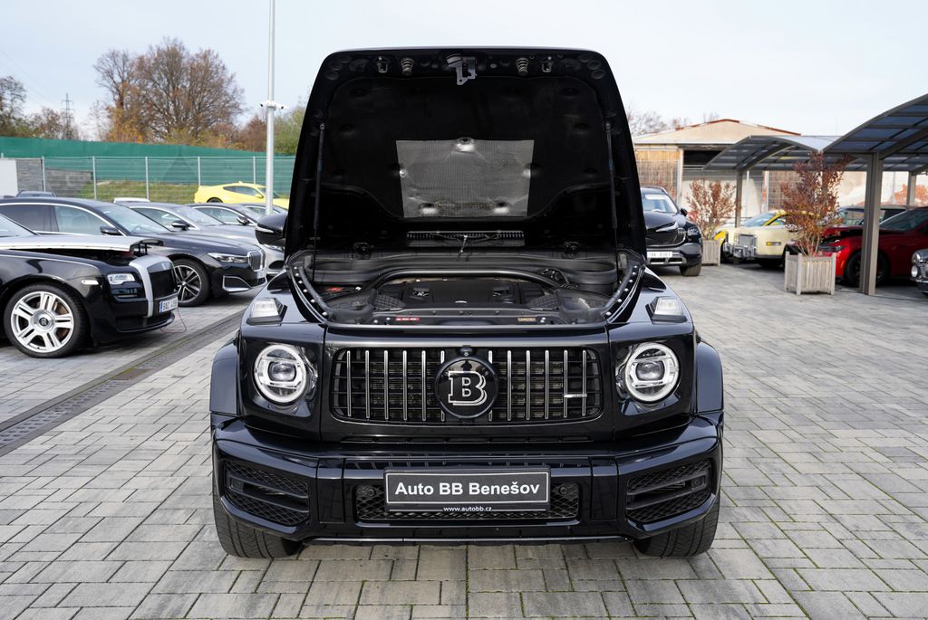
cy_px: 310
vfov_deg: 40.1
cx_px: 464
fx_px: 851
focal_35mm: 33
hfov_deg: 57.2
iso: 100
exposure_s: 1/160
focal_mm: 33
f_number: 5.6
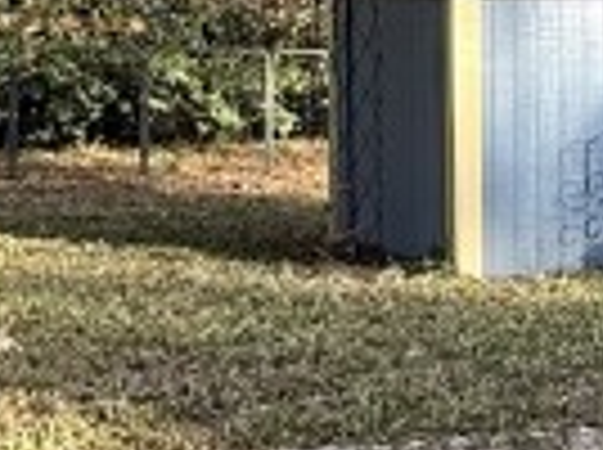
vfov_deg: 13.6
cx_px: 868
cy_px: 18
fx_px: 1861
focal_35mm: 107
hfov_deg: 16.9
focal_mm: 2.22
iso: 64
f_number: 2.2
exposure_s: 1/357
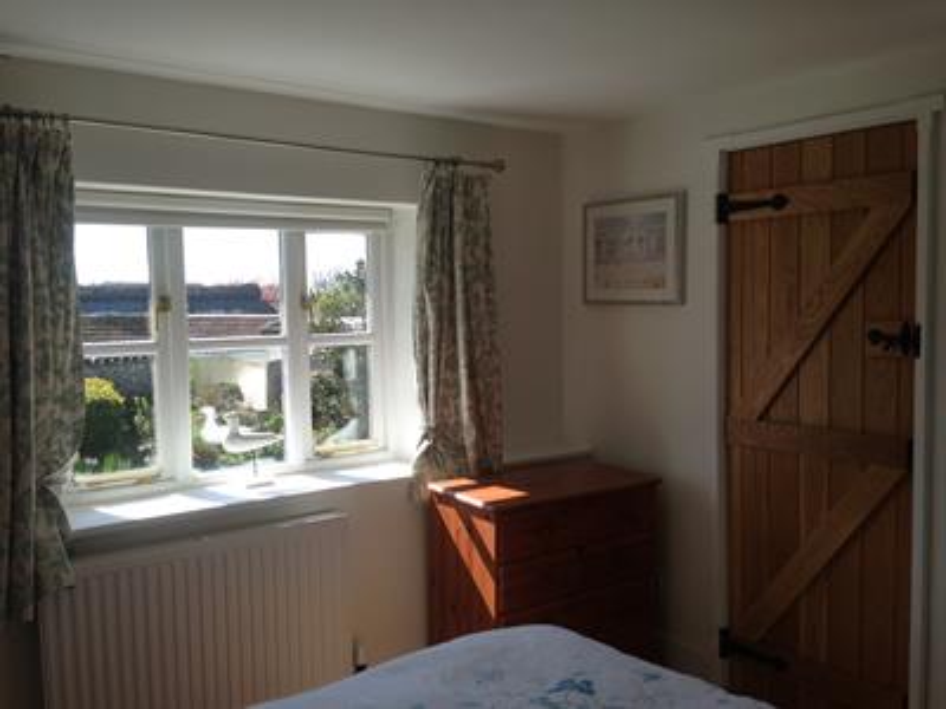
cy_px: 354
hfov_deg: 55.4
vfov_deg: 42.9
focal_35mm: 33
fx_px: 902
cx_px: 473
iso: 50
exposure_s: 1/345
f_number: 2.4
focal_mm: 4.13
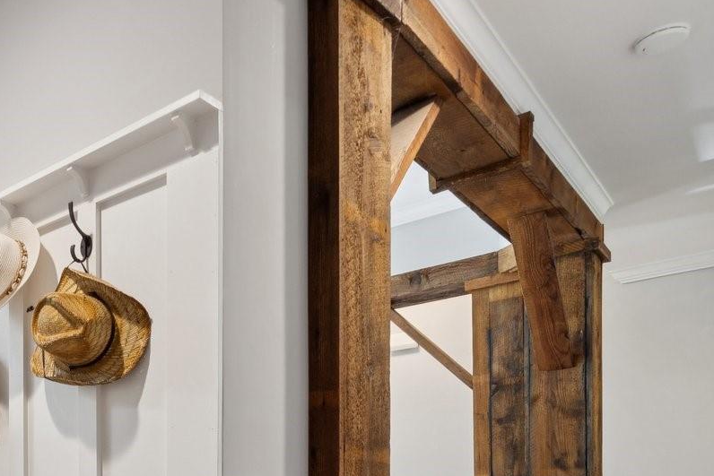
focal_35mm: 36
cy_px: 523
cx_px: -4
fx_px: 714
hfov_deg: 44.9
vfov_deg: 32.5
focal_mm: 14
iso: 160
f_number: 7.1
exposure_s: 1/6
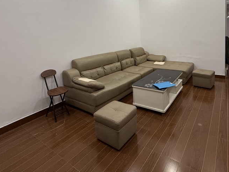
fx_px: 146
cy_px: 44
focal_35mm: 22
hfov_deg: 75.9
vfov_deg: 58.1
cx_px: 131
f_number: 2.2
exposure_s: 1/100
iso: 250
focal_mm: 2.22
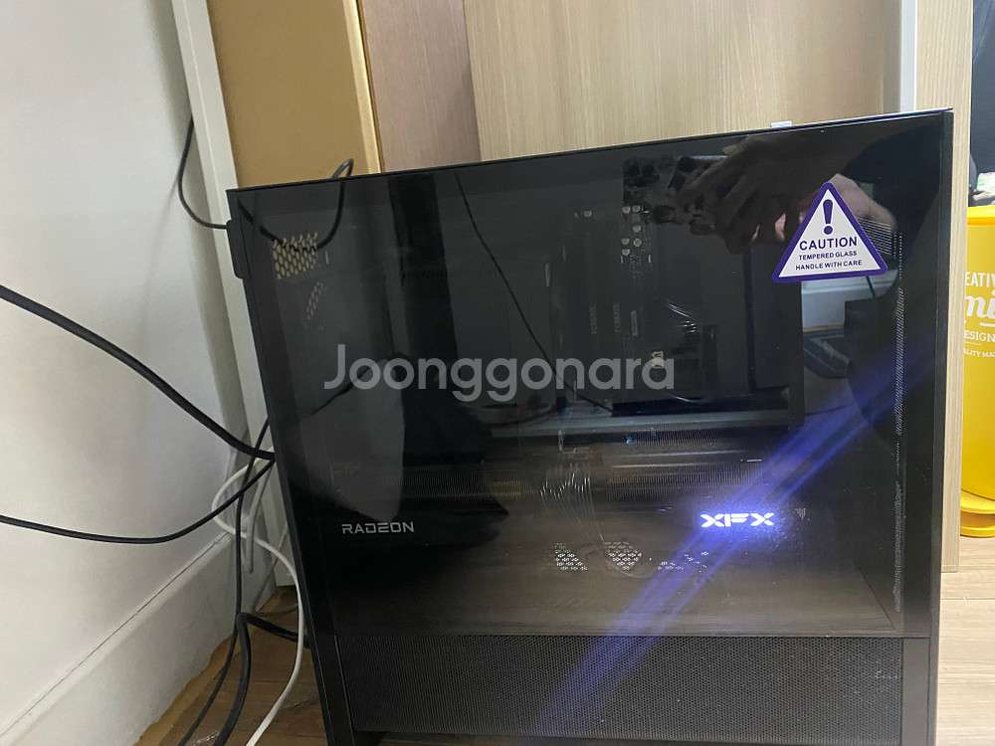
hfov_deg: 67.3
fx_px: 747
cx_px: 498
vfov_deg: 53.1
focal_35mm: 26
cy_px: 373
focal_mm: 4.25
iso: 1000
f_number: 1.8
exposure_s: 1/30
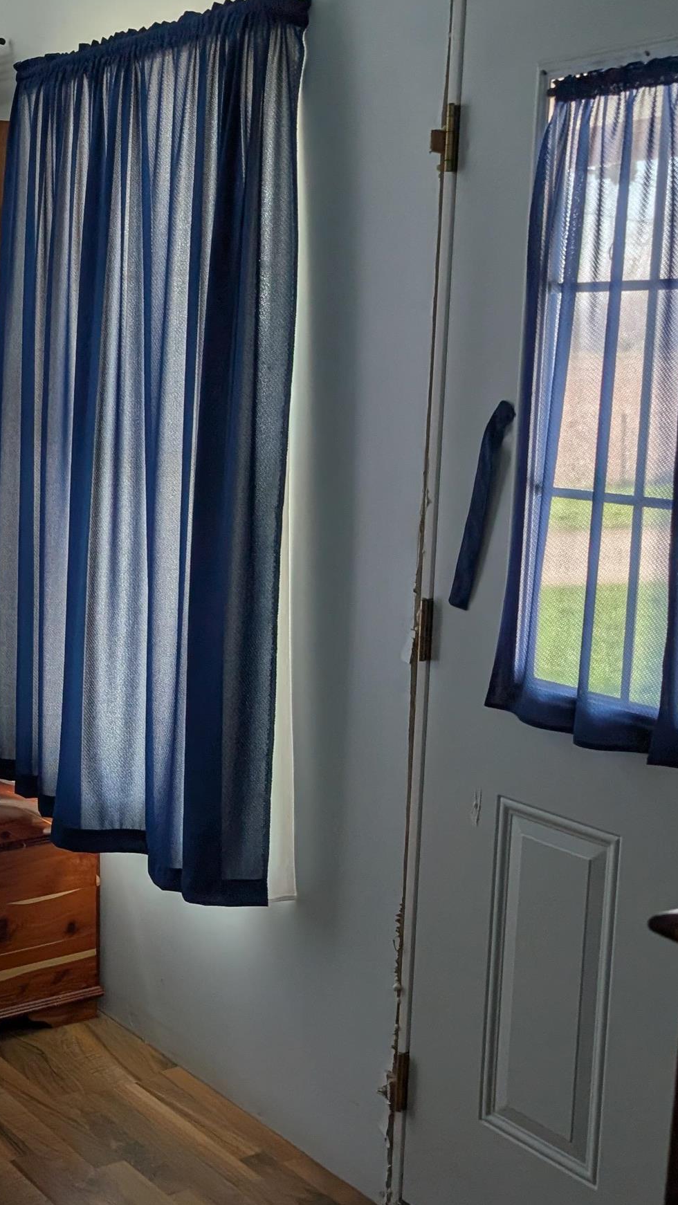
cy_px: 570
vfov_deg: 44.6
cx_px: -42
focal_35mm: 46
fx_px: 1470
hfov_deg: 24.5
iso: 32
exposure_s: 1/234
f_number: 1.68
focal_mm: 6.9
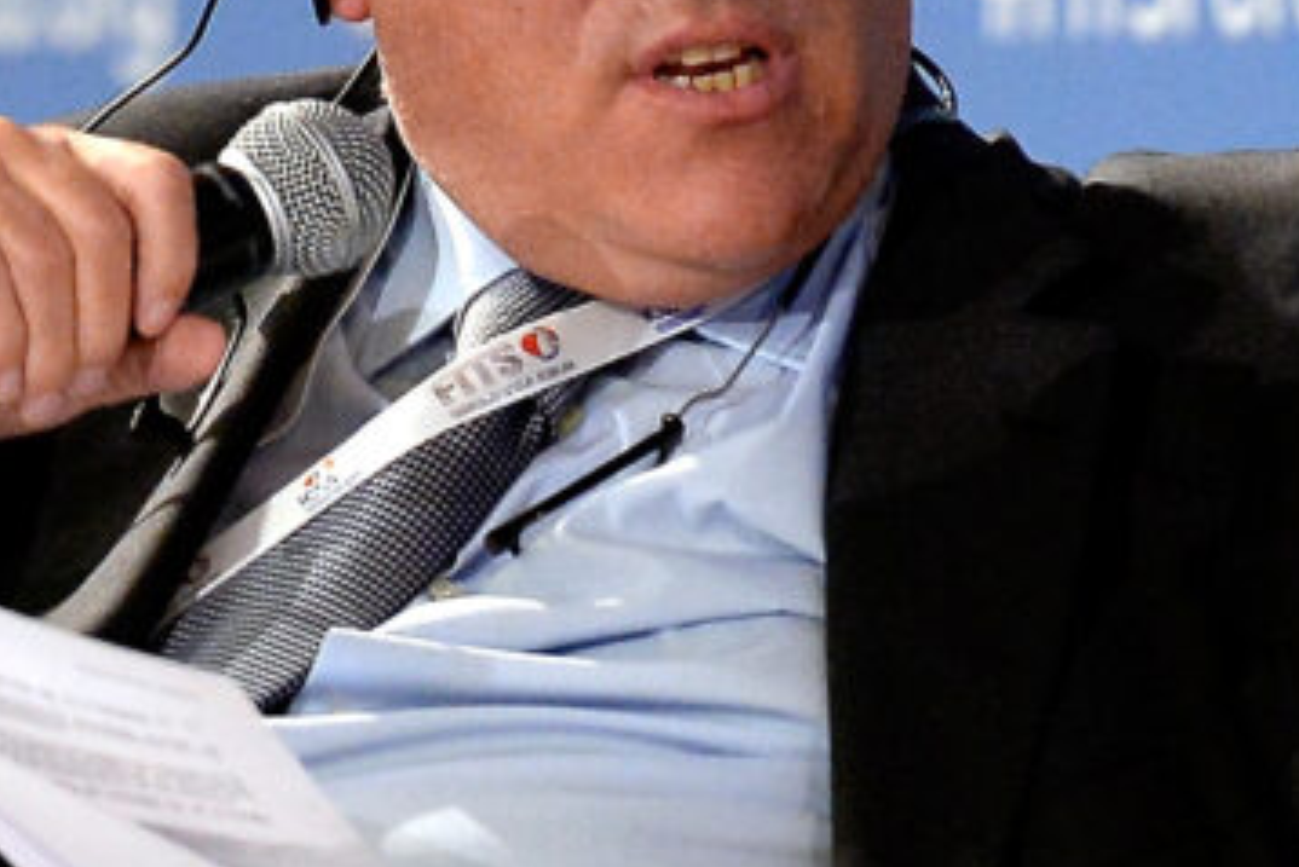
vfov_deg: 2.4
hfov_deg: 3.6
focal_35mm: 572
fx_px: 20647
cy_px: 112
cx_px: 827
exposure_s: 1/200
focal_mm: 200
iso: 4000
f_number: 3.2
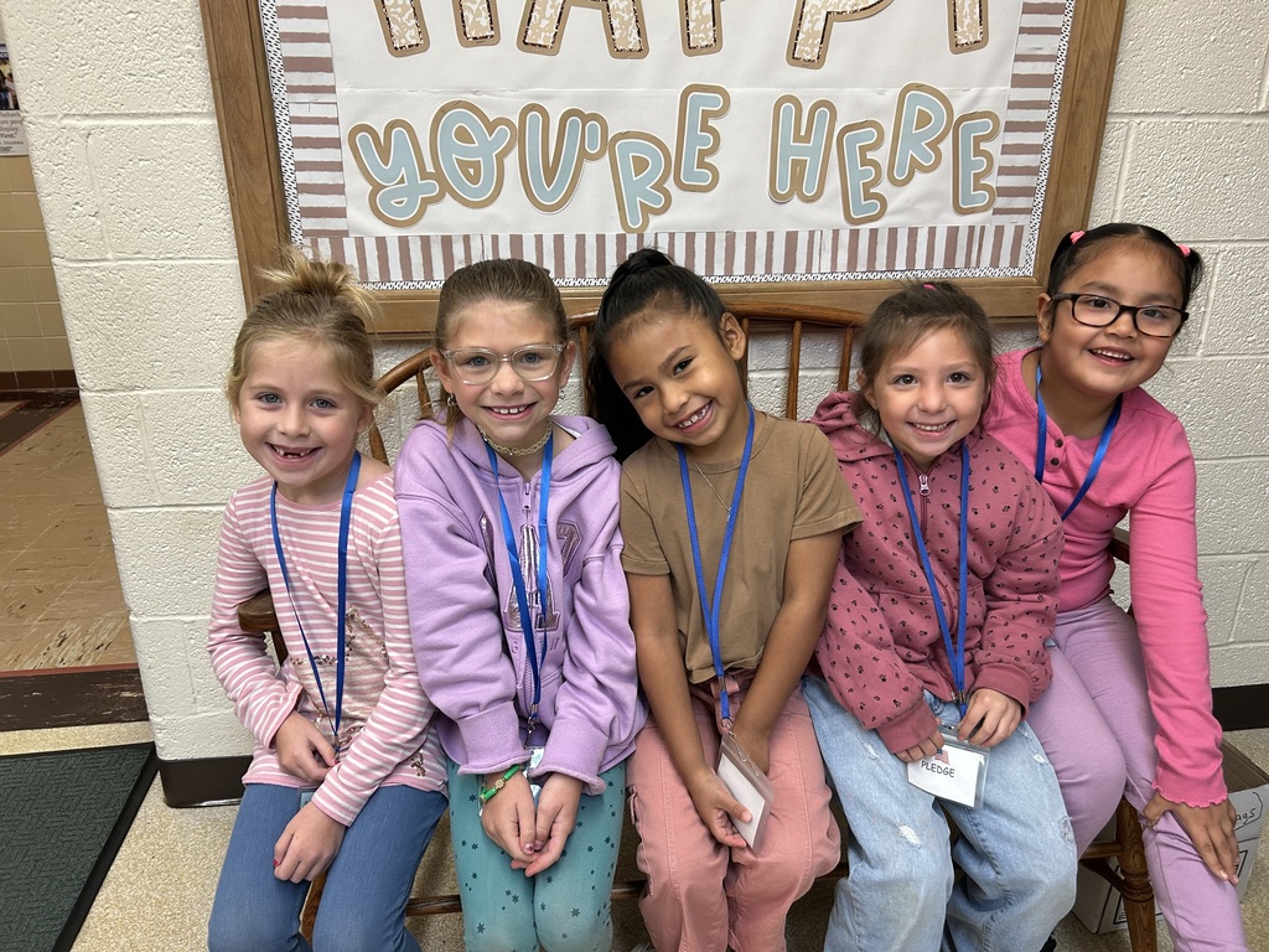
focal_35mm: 26
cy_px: 476
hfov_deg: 67.3
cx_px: 634
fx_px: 953
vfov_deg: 53.1
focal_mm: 5.7
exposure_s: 1/120
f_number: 1.5
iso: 125
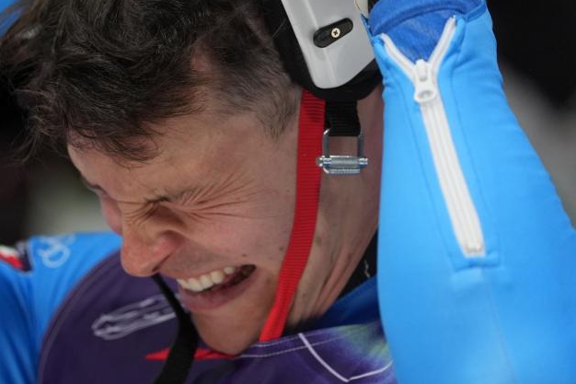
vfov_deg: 3.1
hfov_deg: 4.6
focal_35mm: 447
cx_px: 98
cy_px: 93
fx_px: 7150
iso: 1600
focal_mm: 200
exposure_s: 1/3200
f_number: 3.2
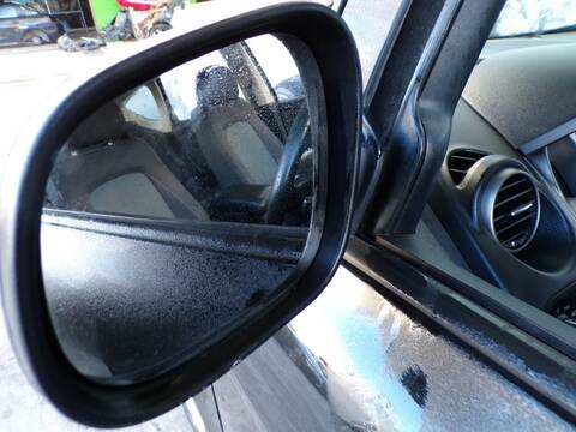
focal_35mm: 24
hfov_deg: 71.6
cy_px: 216
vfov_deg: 56.8
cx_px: 288
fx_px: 399
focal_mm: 4.3
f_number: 3
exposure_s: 1/30
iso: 200
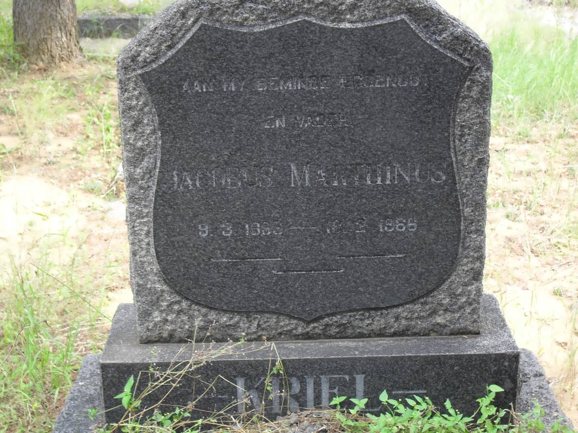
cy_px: 216
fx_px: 1102
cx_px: 289
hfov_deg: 29.4
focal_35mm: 66
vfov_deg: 22.3
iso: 100
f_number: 4.6
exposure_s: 1/60
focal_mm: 11.7
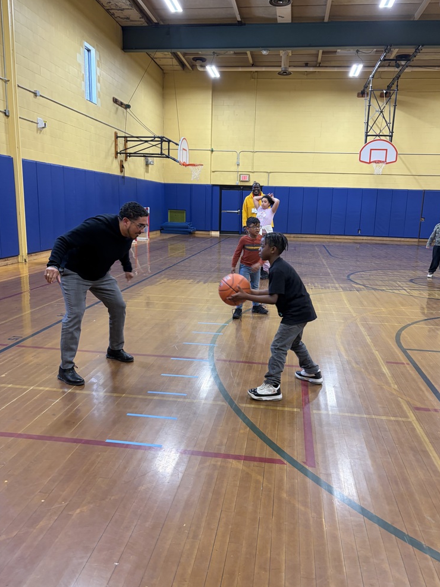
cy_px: 289
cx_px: 227
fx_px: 457
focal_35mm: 27
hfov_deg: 51.4
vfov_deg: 65.3
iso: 200
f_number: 1.6
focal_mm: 5.96
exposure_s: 1/60
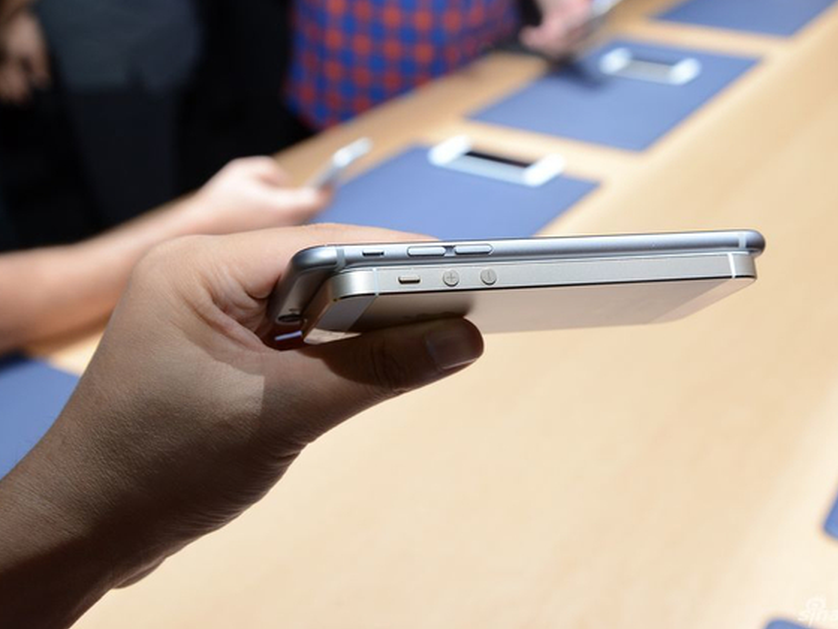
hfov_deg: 34.9
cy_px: 311
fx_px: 1331
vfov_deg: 26.6
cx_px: 449
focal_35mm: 55
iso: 1250
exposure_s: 1/60
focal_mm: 50
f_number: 8
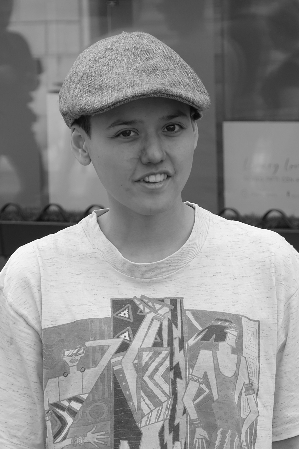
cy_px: 224
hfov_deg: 16.5
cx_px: 150
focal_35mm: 83
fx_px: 1034
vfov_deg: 24.5
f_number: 5.6
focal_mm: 55
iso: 160
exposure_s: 1/180
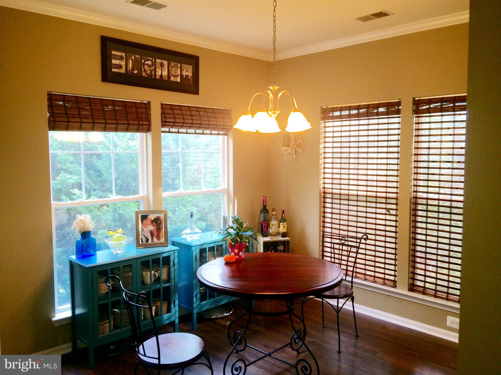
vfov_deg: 48.2
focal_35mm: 29
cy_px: 188
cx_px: 250
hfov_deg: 61.7
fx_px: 420
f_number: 2.2
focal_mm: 4.15
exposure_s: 1/30
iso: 40
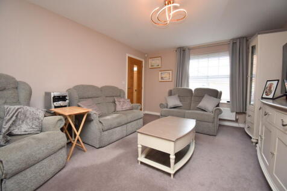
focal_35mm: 15
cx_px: 144
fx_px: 120
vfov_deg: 77.3
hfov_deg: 100.4
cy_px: 96
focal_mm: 10
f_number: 4.5
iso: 800
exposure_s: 1/160
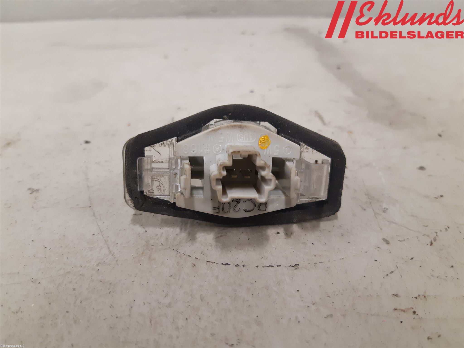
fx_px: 349
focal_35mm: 26
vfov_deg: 53.1
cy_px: 174
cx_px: 232
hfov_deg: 67.3
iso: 200
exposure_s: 1/50
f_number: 1.7
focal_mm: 3.93
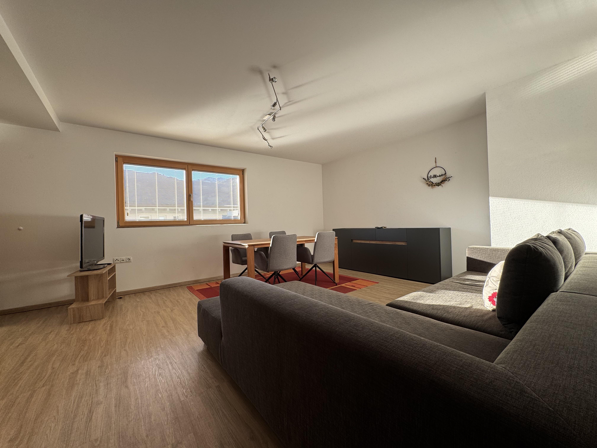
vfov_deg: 85.7
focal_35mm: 14
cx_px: 298
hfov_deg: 102.1
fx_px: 241
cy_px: 224
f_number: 2.2
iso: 50
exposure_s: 1/99
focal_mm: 2.22
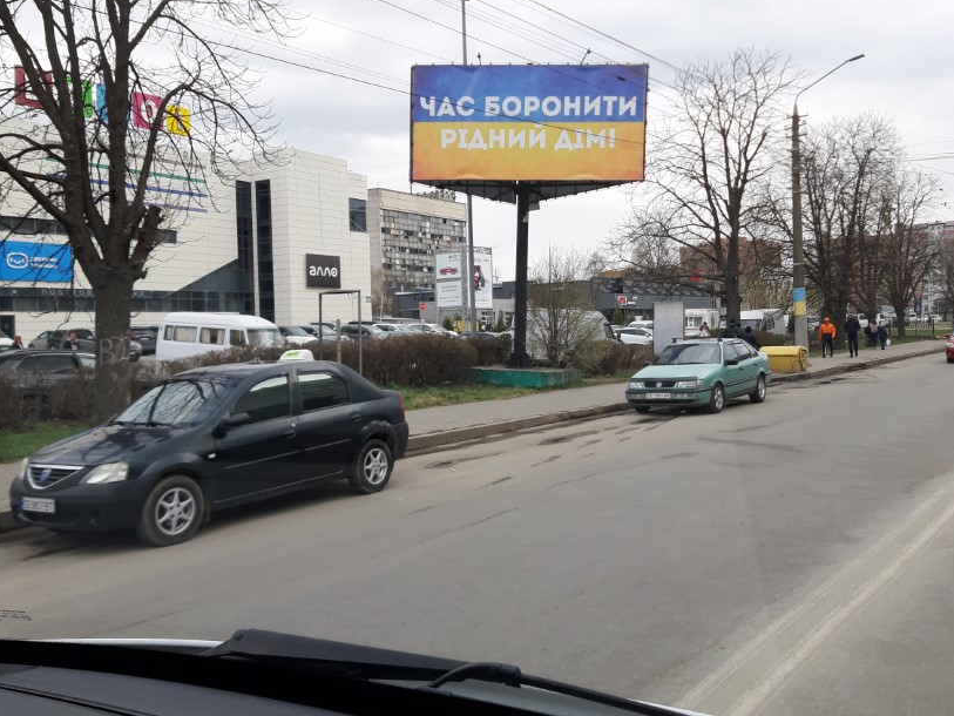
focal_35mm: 34
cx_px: 446
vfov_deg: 41.8
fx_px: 937
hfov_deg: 53.9
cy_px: 359
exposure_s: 1/566
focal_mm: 3.93
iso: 40
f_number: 1.7
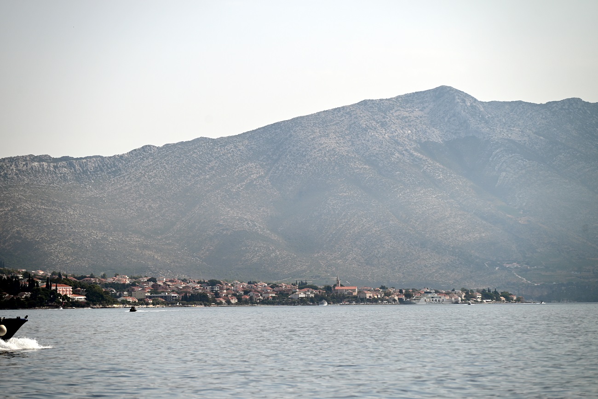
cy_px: 200
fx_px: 2824
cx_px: 299
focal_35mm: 170
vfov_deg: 8.1
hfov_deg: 12.1
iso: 100
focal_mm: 170
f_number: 6.3
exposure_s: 1/1250
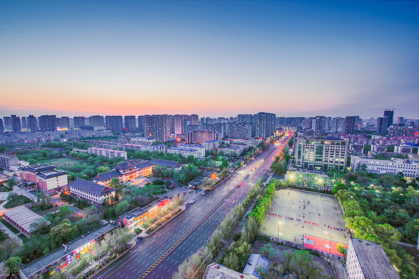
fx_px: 175
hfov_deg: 100.4
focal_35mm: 15
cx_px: 210
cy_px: 140
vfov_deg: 77.4
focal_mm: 10
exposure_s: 1/2
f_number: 8
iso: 100
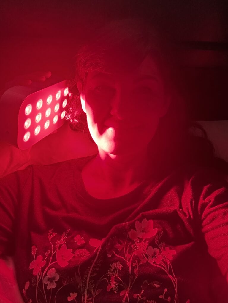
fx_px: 263
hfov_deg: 46.8
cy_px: 152
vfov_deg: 60.0
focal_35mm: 30
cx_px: 114
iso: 80
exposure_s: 1/60
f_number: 1.9
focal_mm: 2.69
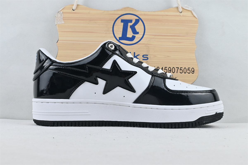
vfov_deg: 29.9
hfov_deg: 43.6
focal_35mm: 45
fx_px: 310
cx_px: 124
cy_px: 82
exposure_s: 1/160
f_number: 10
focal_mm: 30
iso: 1000
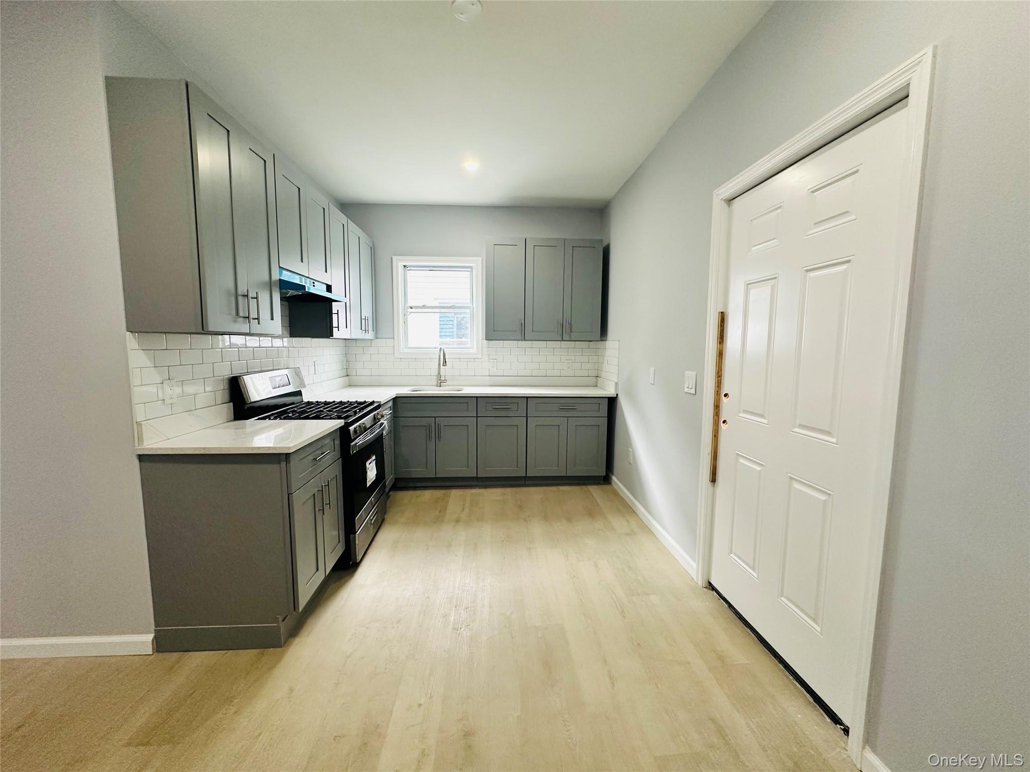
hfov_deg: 102.1
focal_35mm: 14
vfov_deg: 85.7
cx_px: 515
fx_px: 417
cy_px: 386
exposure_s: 1/120
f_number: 2.2
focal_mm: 2.22
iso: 250
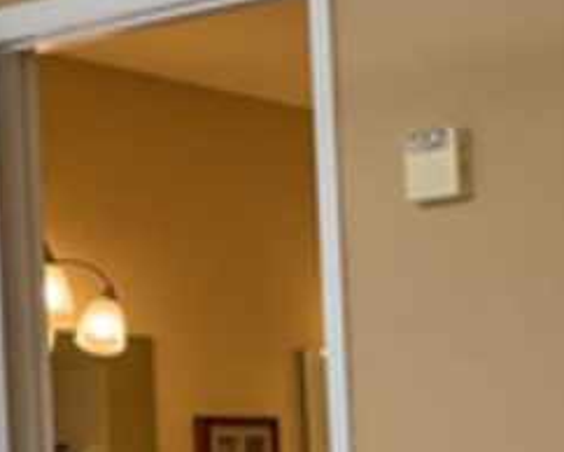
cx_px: 767
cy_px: 527
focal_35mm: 119
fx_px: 1988
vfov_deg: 12.7
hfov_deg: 15.3
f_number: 8
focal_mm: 24
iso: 500
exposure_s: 1/50
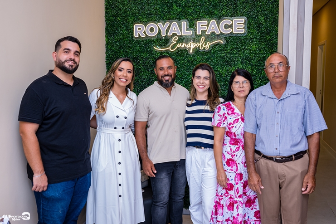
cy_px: 112
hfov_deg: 53.1
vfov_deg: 36.9
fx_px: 336
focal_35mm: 36
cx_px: 168
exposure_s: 1/200
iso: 500
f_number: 3.2
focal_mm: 24
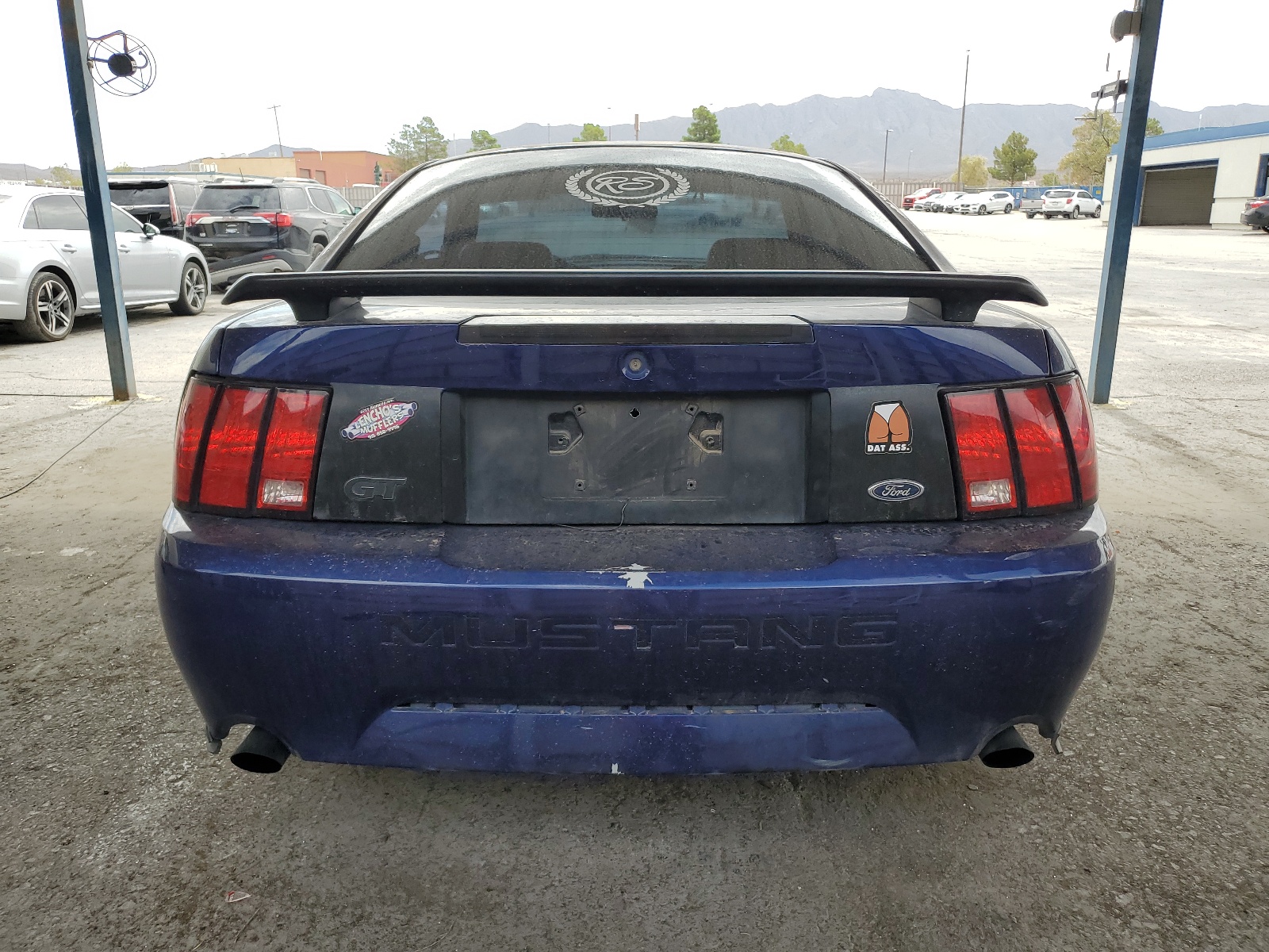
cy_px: 476
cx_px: 634
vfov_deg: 53.1
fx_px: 953
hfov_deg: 67.3
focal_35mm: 26
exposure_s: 1/909
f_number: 1.5
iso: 50
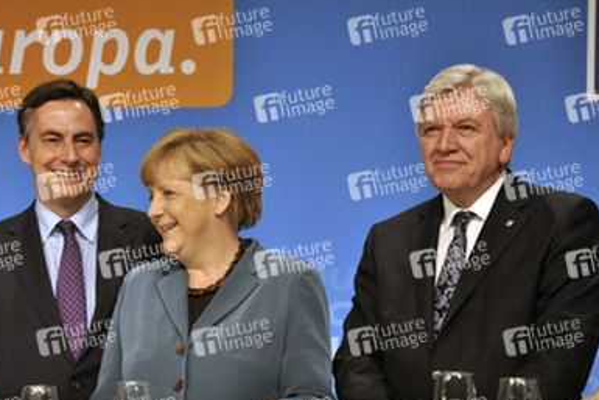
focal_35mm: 132
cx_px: 253
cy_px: 221
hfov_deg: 15.6
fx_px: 2190
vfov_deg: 10.4
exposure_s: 1/160
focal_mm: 75
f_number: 8
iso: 1600
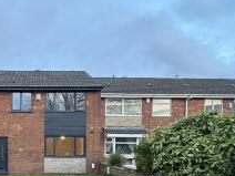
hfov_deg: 56.7
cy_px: 143
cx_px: 34
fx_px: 190
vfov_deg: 46.8
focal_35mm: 28
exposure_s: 1/82
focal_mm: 2.22
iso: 320
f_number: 2.2
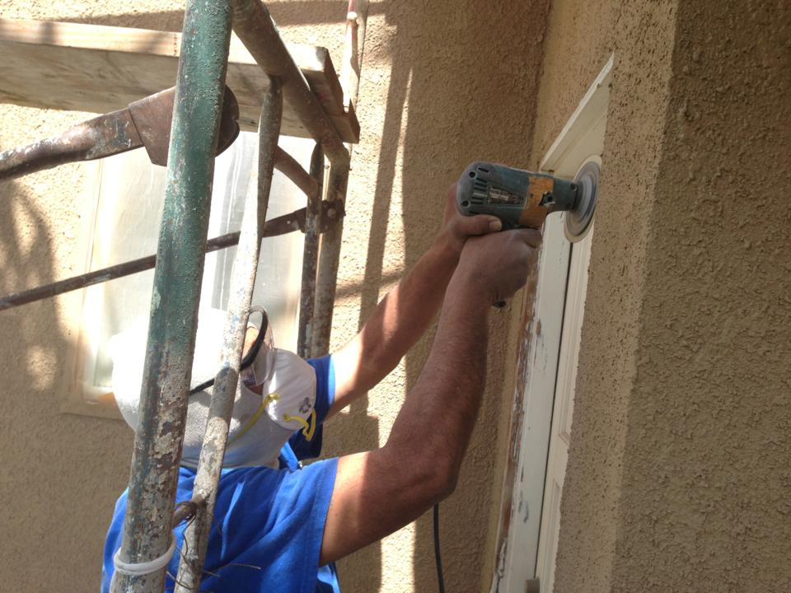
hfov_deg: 55.4
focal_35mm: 33
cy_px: 296
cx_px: 396
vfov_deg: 42.9
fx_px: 754
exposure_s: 1/414
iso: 50
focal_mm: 4.13
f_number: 2.4
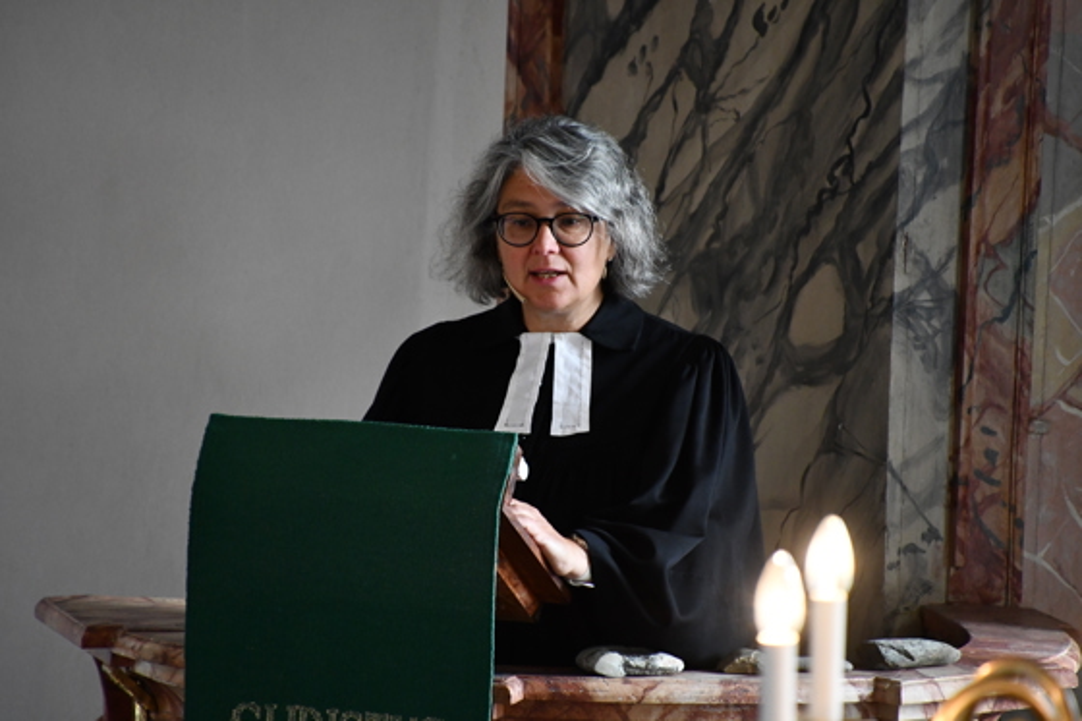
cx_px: 541
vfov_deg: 3.1
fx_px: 13520
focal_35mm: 450
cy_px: 360
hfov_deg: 4.6
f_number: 6.3
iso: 3200
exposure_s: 1/250
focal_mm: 300
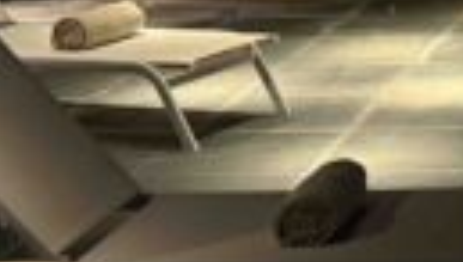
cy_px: -75
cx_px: 668
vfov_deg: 8.5
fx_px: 1734
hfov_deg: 14.3
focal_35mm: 141
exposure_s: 1/25
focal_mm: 6.76
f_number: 1.78
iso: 1250
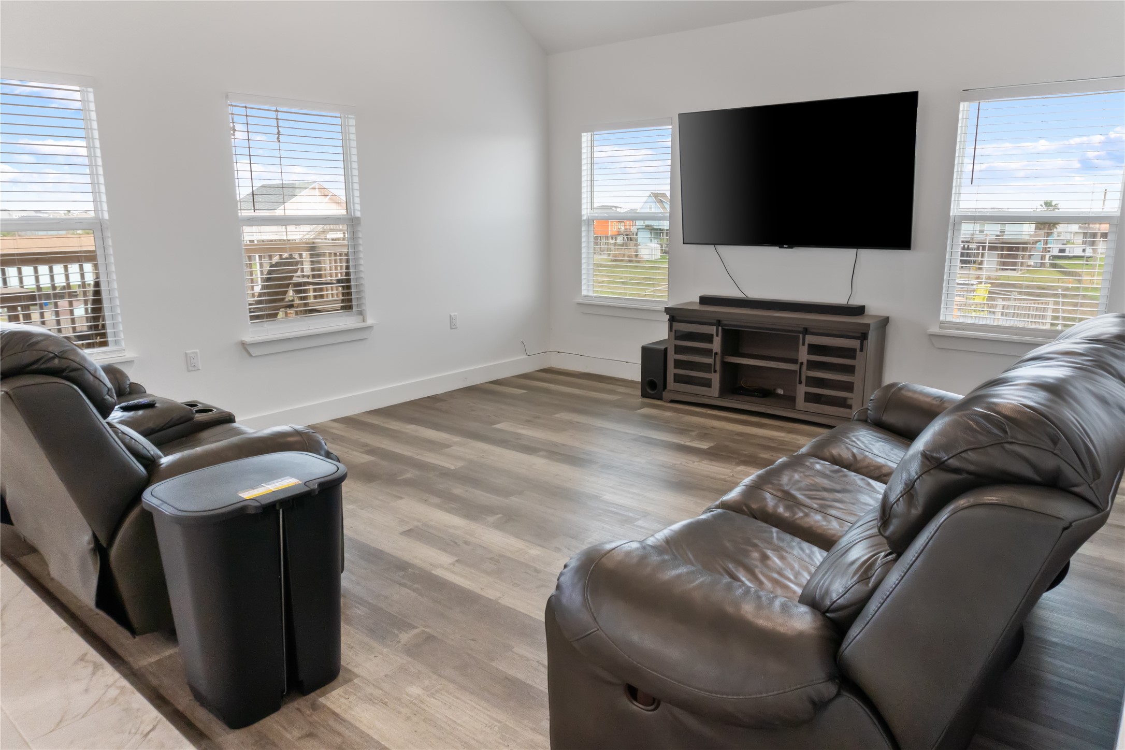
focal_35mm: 24
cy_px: 375
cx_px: 562
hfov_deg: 73.7
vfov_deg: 53.1
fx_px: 750
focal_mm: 16
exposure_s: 1/30
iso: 1600
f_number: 11
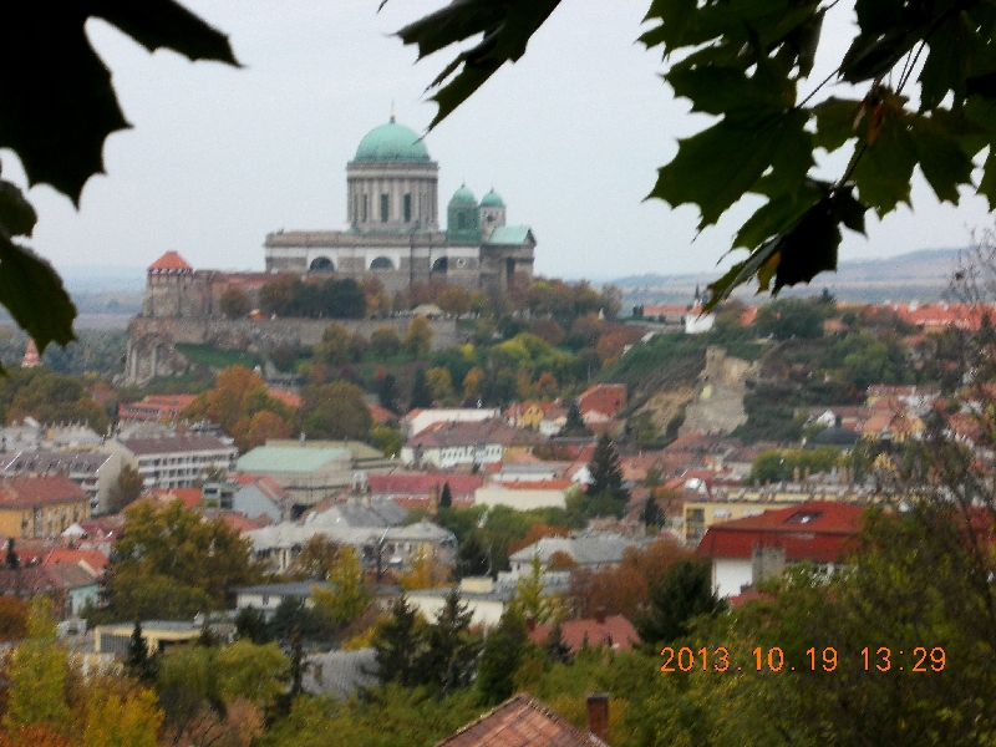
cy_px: 374
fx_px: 4028
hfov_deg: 14.1
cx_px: 498
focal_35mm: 140
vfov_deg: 10.6
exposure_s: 1/80
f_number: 6.8
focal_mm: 20
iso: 80
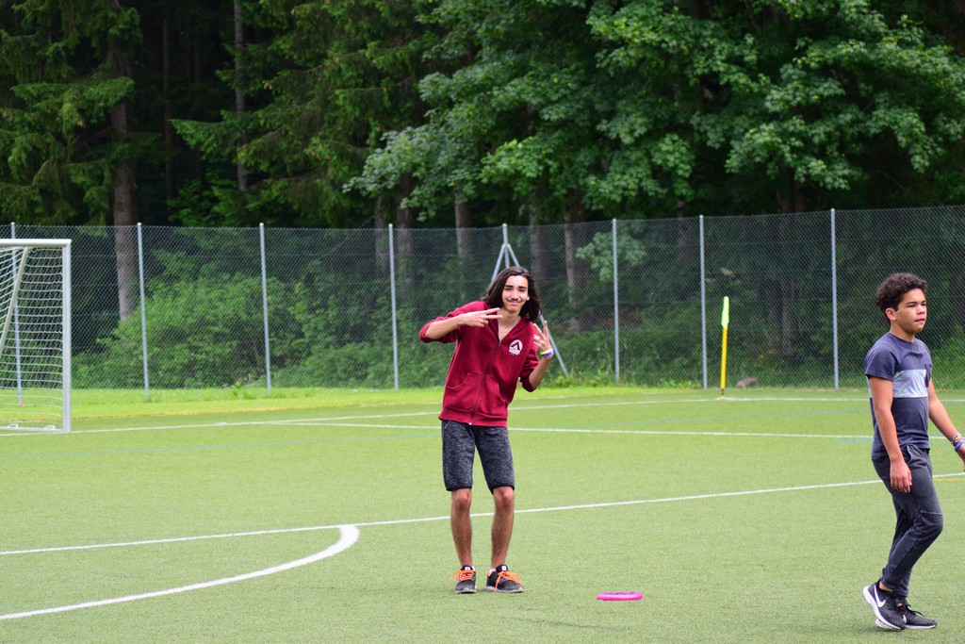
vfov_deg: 13.0
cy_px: 322
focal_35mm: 105
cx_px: 482
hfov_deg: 19.5
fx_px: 2815
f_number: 4.5
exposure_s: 1/1250
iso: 800
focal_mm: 70
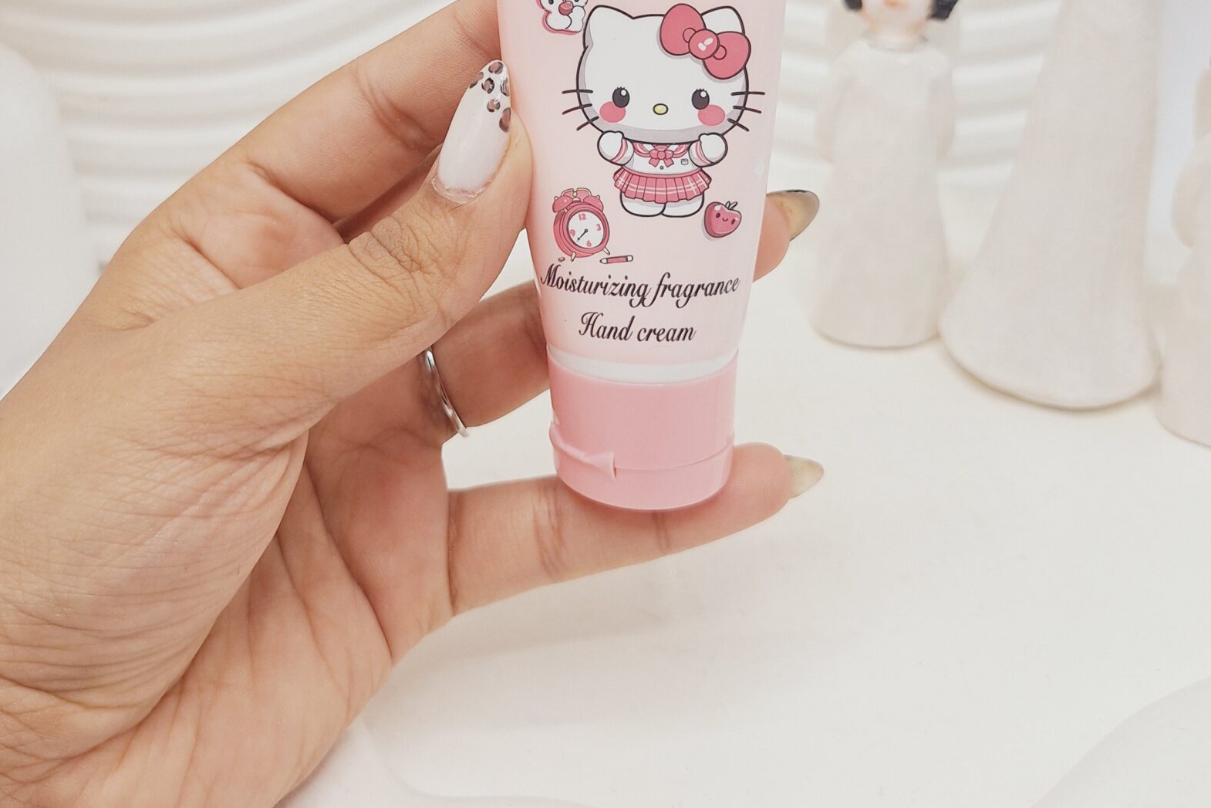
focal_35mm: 39
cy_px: 100
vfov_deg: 32.7
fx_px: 1312
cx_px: 579
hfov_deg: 49.5
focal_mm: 5.54
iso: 40
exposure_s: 1/418
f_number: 1.8
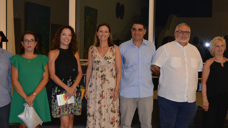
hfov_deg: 35.4
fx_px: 357
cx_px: 108
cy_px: 77
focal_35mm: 59
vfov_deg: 20.4
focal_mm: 22
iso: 1400
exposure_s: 1/60
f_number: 3.8
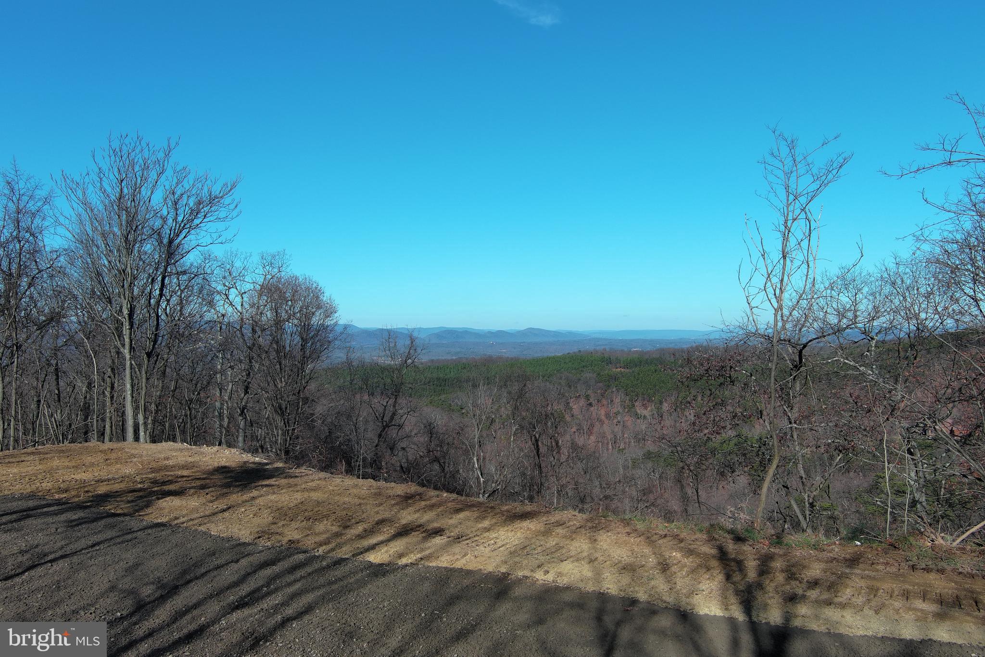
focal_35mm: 29
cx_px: 492
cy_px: 328
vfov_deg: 45.0
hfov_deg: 63.7
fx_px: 793
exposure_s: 1/1418
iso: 100
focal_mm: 10.57
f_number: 2.8
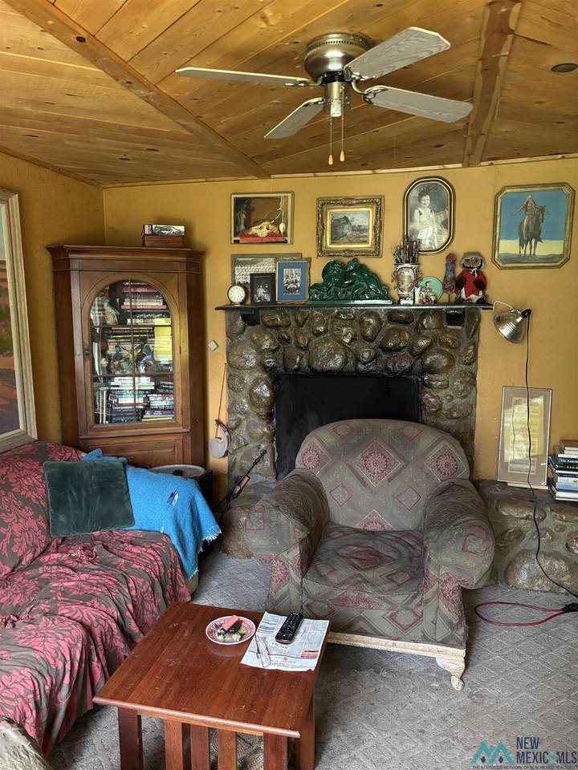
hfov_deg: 53.1
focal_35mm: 26
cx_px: 289
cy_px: 385
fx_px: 579
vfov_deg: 67.3
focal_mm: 5.96
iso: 640
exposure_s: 1/40
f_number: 1.6
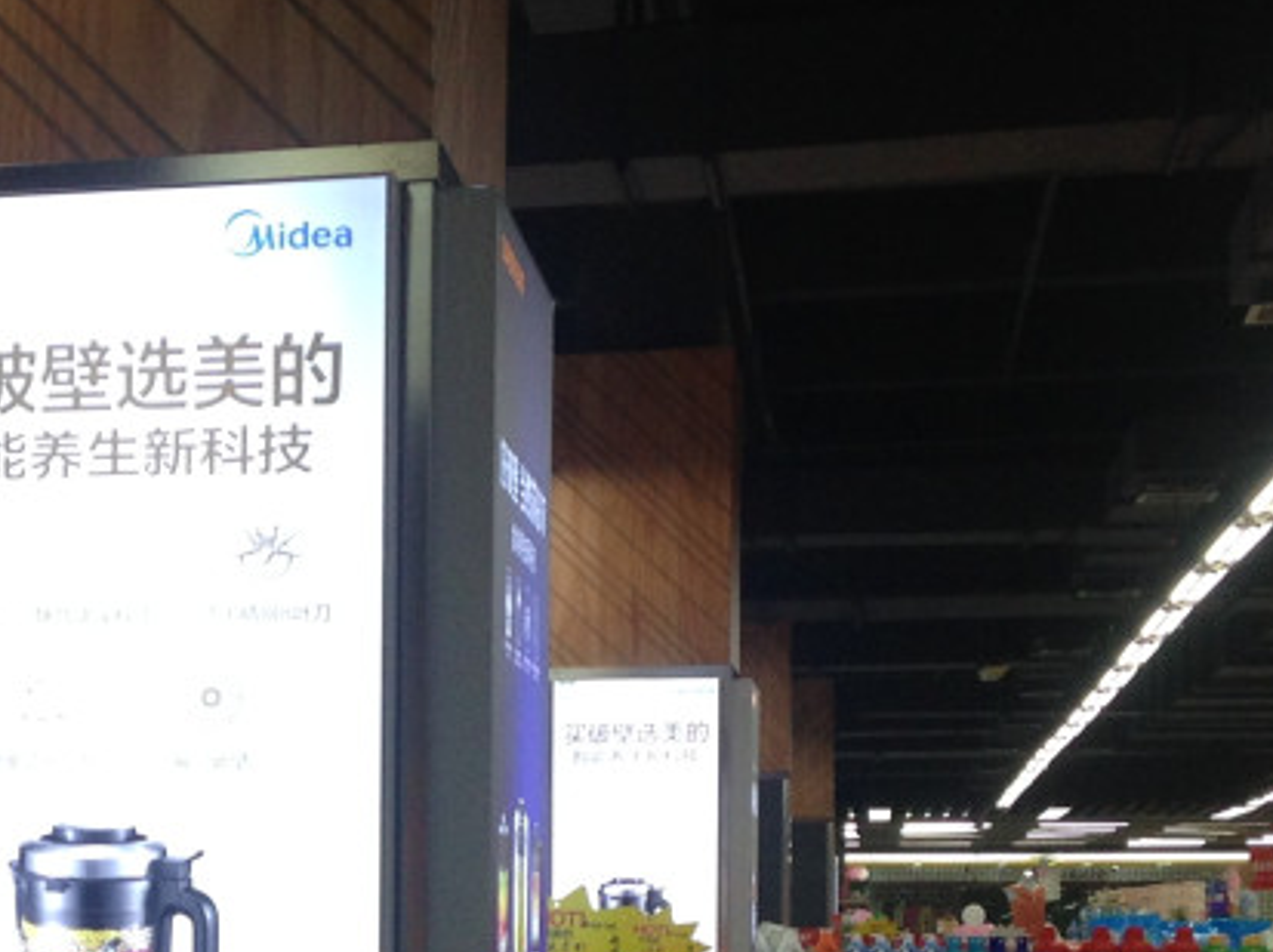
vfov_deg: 15.2
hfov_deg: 20.0
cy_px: 903
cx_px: 111
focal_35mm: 96
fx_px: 3527
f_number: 2.4
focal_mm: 4.12
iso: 80
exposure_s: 1/120
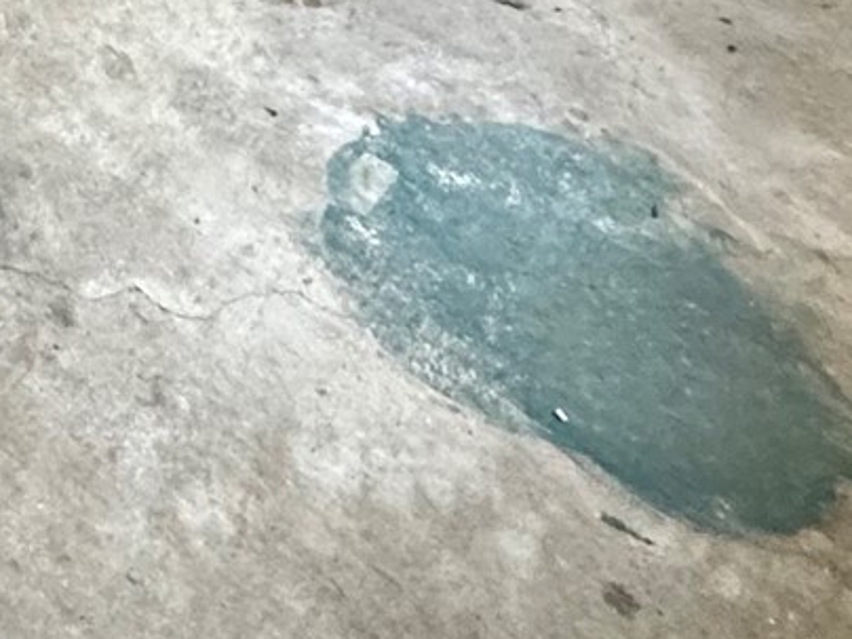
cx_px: -462
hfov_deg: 22.1
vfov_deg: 14.7
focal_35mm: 71
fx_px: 1748
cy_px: -820
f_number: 2.2
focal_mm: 2.22
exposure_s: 1/60
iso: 400
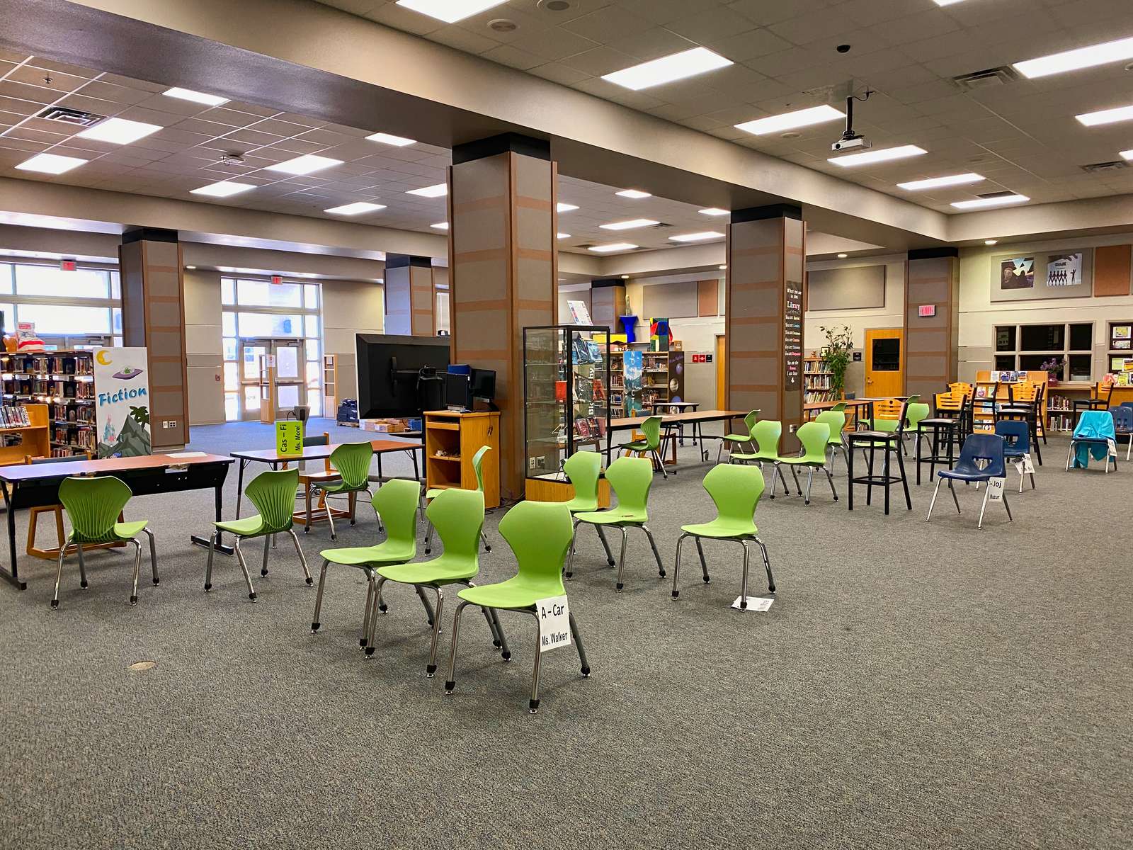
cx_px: 566
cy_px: 425
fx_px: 851
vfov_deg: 53.1
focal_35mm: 26
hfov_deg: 67.3
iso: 200
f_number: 1.8
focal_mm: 4.25
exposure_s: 1/60
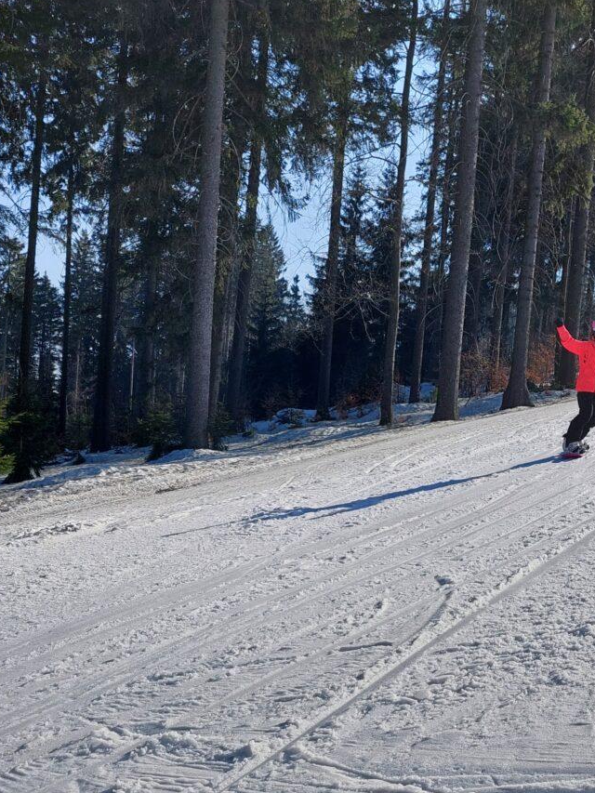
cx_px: 339
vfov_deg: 40.8
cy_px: 601
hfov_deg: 32.1
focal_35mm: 45
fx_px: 1031
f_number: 1.8
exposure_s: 1/3103
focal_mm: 5.23
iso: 40
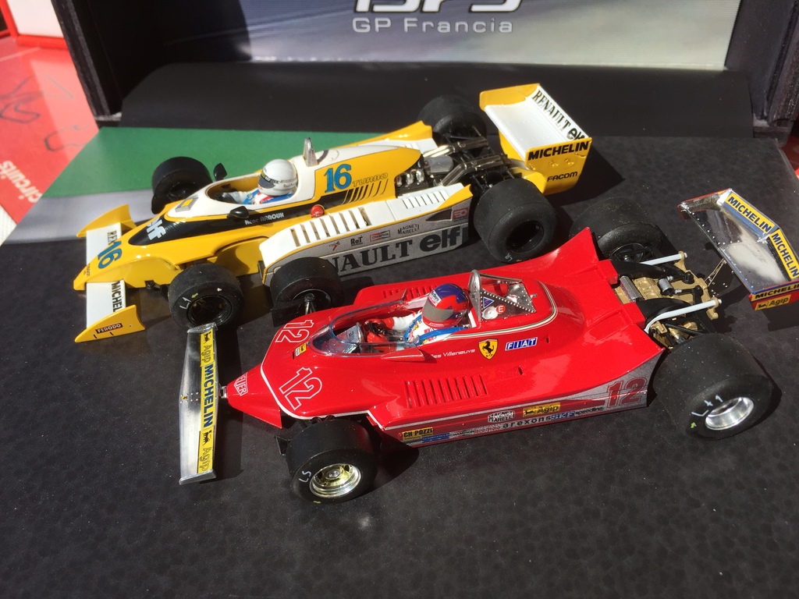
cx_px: 400
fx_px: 669
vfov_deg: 48.2
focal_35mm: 29
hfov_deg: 61.7
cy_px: 300
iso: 32
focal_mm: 4.15
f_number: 2.2
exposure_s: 1/2639
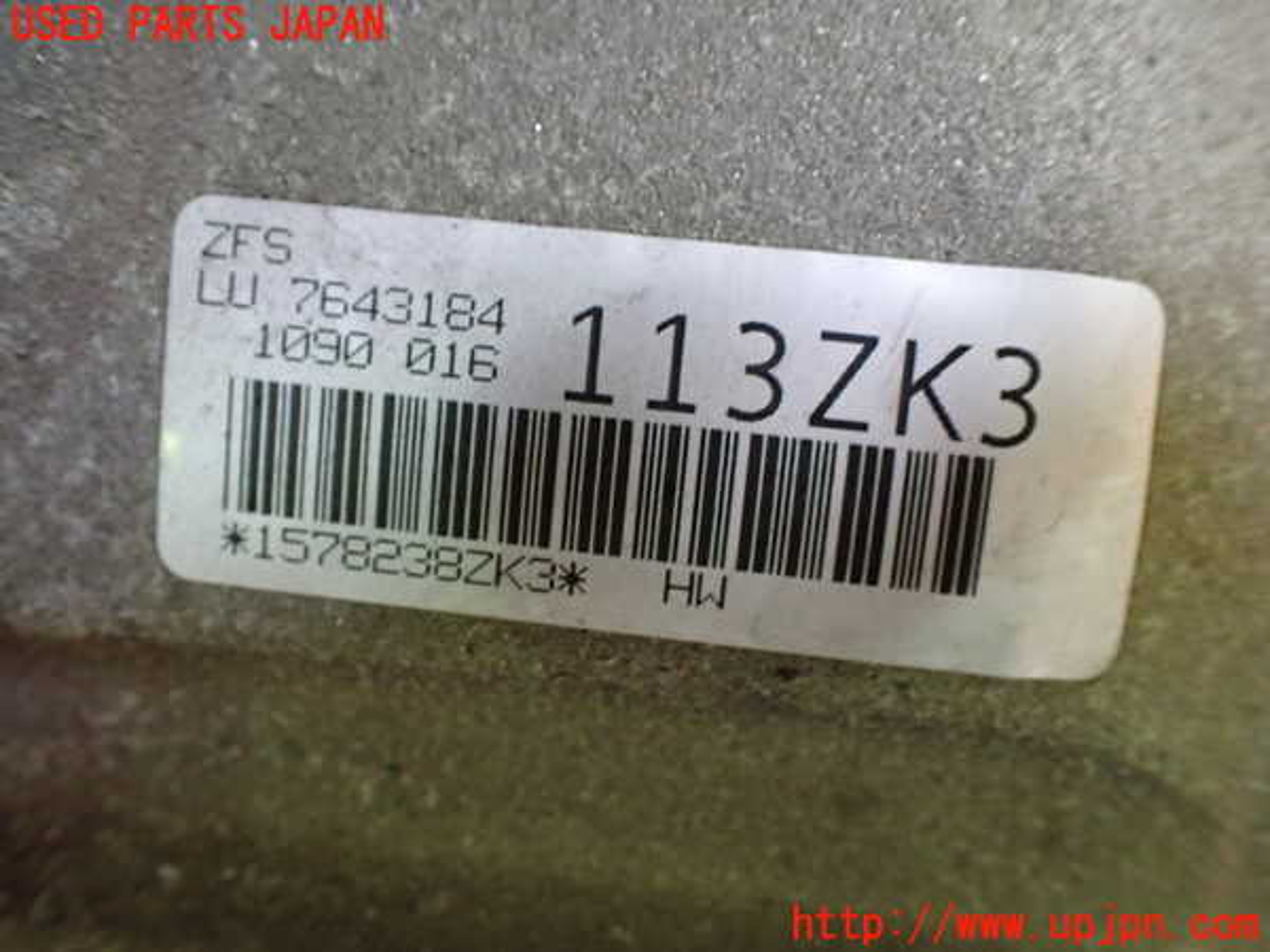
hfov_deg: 60.0
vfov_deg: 46.8
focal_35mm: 30
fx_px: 1101
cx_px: 635
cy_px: 476
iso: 800
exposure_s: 1/60
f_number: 2.3
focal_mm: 5.4
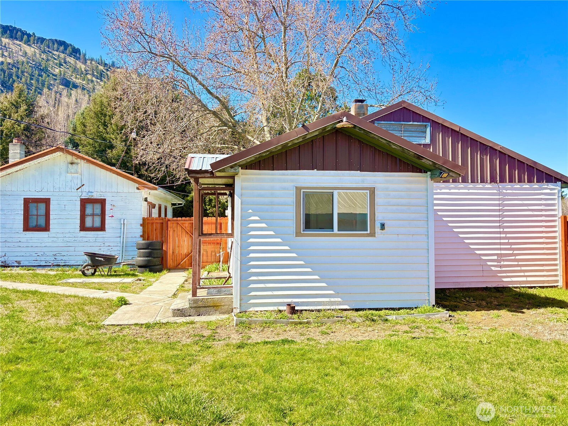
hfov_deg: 67.3
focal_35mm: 26
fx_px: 427
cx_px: 284
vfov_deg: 53.1
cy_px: 213
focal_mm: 5.96
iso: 64
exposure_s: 1/1311
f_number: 1.6
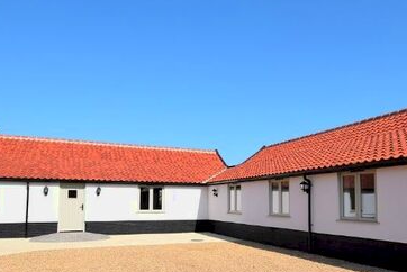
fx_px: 328
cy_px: 180
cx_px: 225
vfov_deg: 44.4
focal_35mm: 29
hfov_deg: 63.5
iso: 200
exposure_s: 1/400
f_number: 10
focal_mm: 10
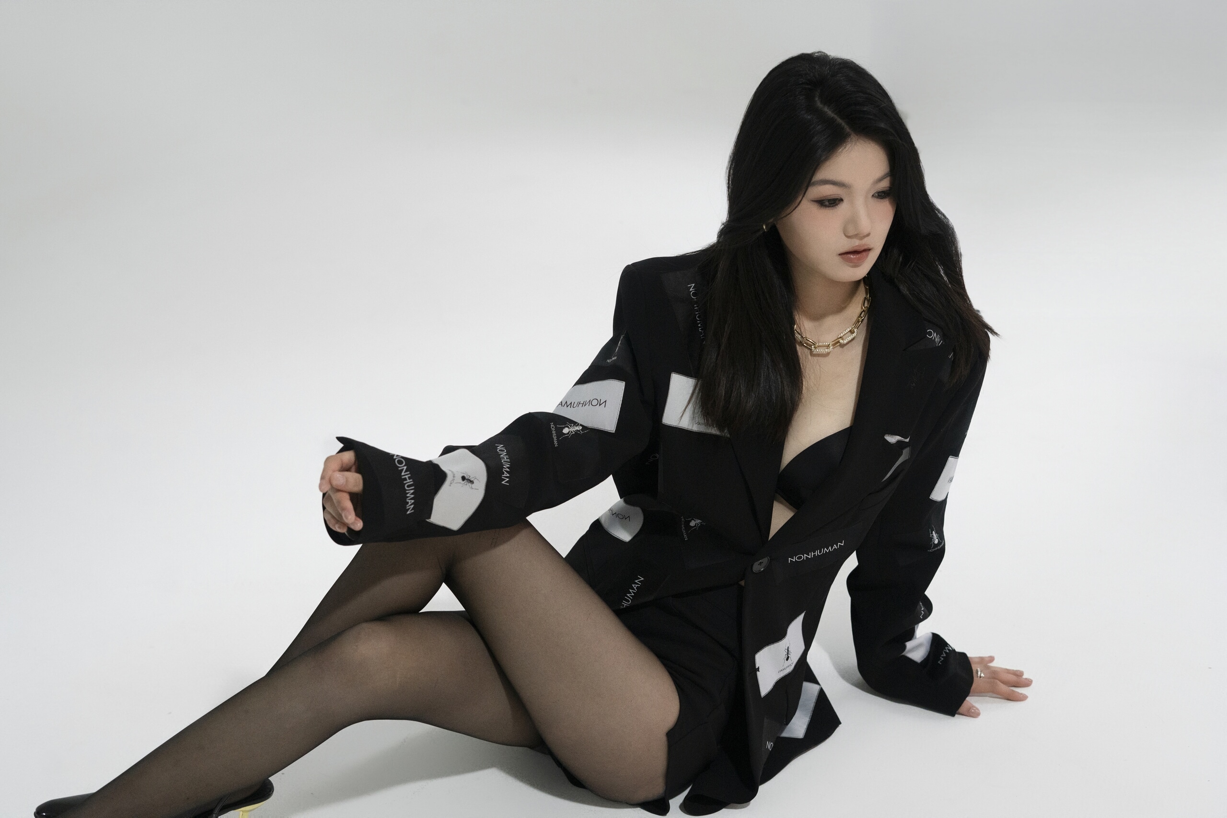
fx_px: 1704
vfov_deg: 27.0
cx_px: 614
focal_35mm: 50
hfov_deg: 39.6
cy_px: 409
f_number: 4
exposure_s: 1/100
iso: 4000
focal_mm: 50
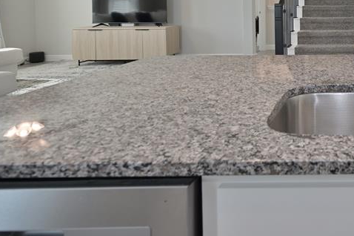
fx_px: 295
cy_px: 9
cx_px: 353
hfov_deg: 50.4
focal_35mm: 30
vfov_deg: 39.3
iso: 200
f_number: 5
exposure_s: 1/80
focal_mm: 14
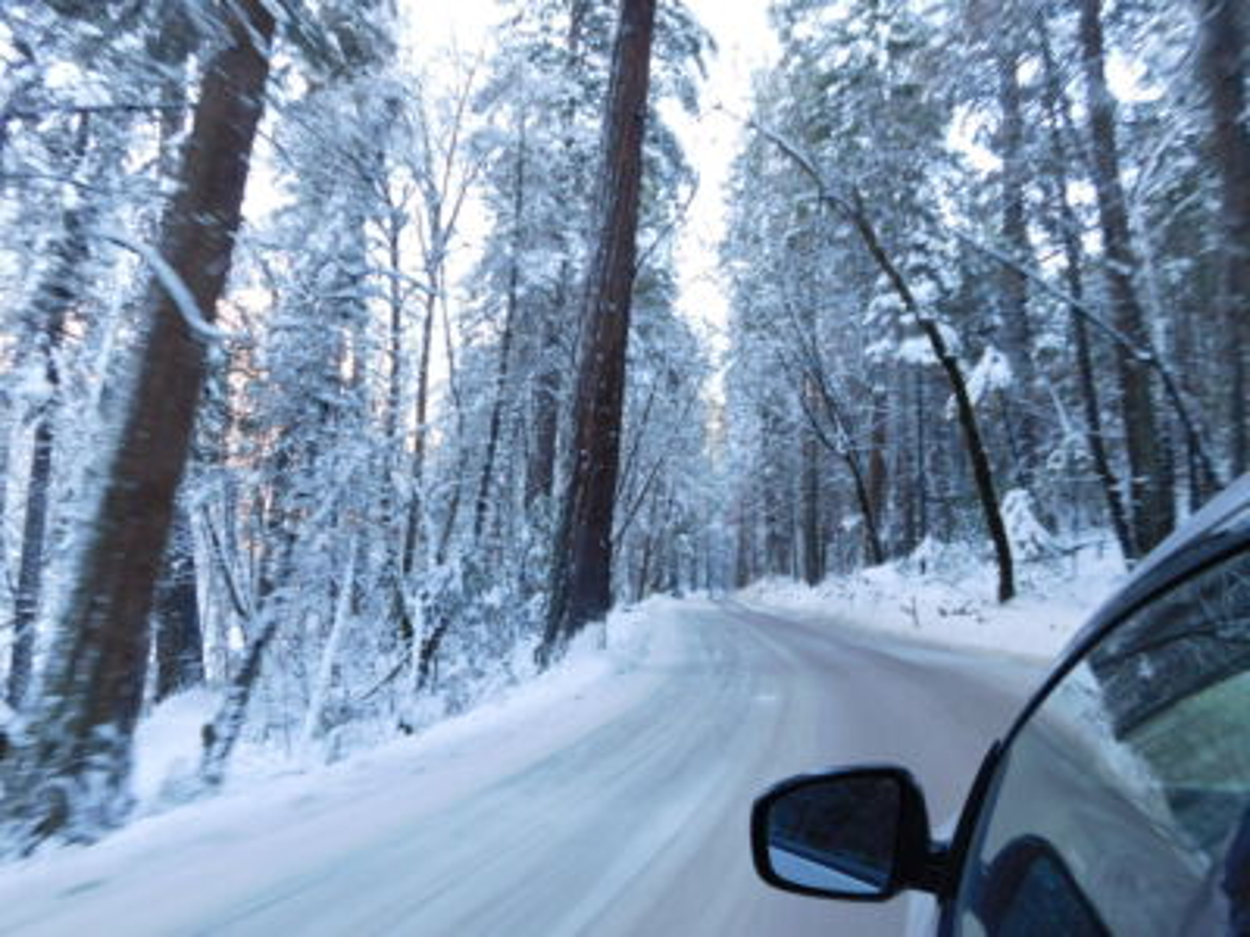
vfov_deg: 58.9
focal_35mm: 23
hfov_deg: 73.9
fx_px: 831
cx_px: 625
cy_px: 468
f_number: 3
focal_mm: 4
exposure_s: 1/40
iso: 125
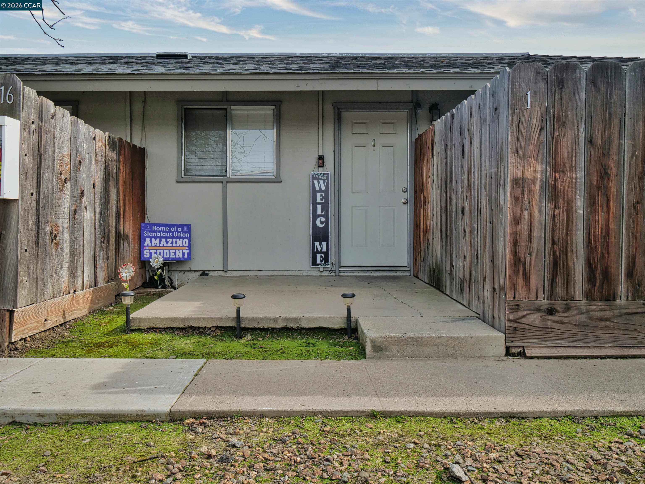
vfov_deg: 49.7
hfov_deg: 63.4
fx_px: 522
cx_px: 322
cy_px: 242
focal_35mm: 28
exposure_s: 1/250
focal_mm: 14
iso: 125
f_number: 7.1
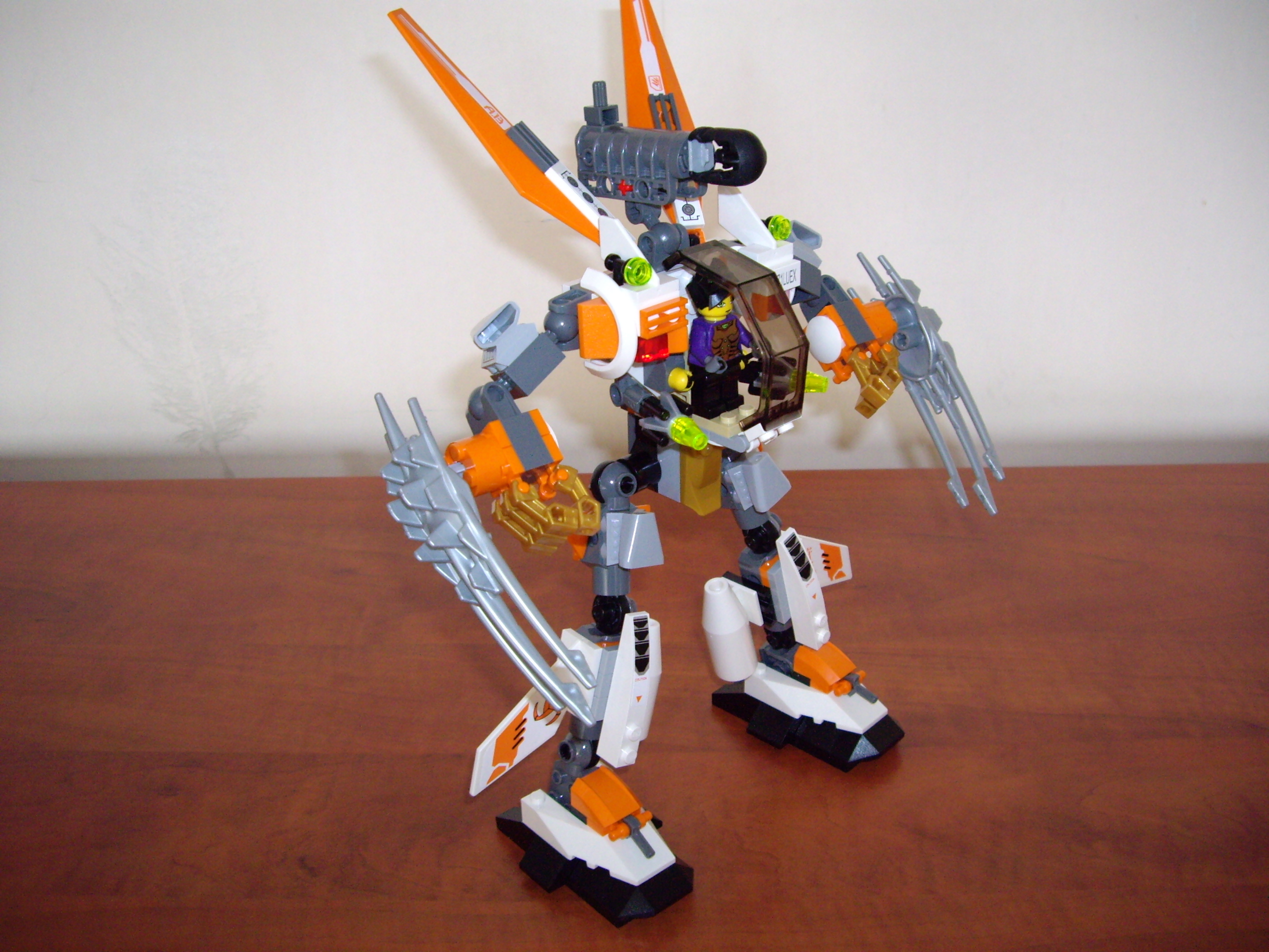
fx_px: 1393
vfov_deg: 37.7
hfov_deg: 49.0
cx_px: 634
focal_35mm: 38
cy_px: 476
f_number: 2.7
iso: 200
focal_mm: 6.2
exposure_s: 1/80
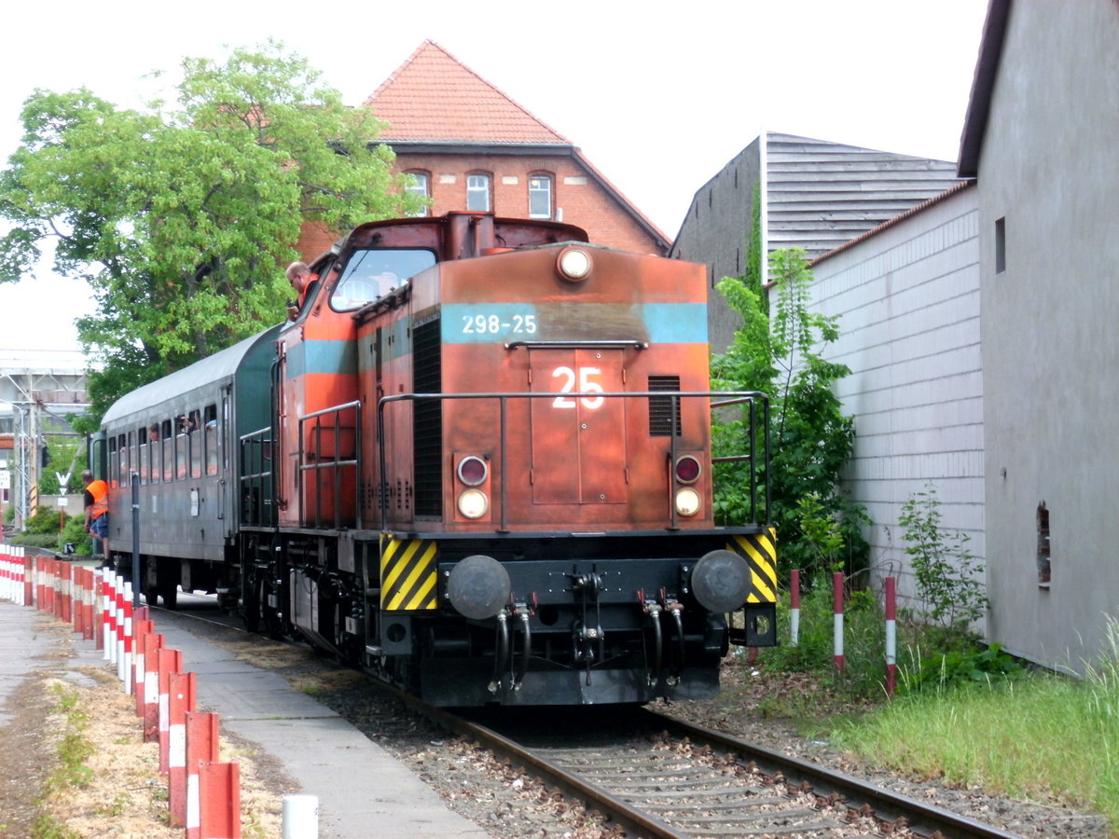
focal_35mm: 95
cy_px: 420
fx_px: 3071
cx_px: 560
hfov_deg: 20.7
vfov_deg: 15.6
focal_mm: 17
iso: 100
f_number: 5.7
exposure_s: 1/117
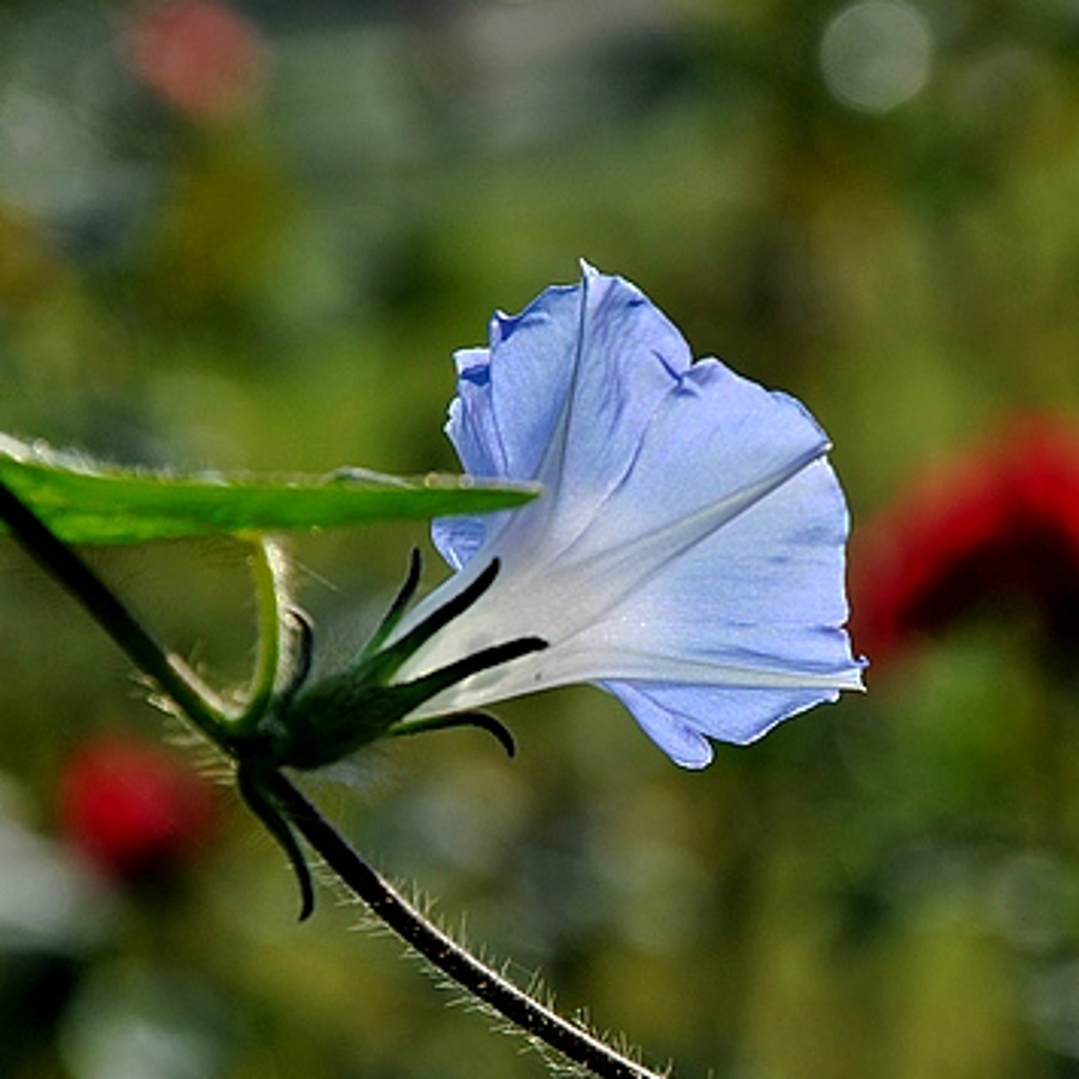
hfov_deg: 7.6
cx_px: 742
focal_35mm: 231
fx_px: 8146
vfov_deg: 7.6
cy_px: 571
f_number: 8
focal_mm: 92
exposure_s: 1/400
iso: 200
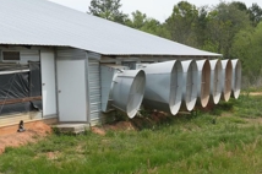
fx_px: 719
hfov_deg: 20.3
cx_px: 33
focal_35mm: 99
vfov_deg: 13.8
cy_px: 92
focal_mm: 47
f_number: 8
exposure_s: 1/640
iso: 400
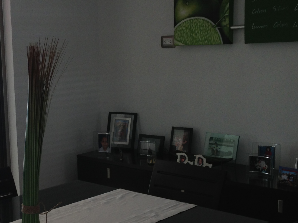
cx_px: 62
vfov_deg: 21.9
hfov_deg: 28.4
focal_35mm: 67
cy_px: 141
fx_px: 577
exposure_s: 1/40
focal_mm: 4.13
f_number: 2.4
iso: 64
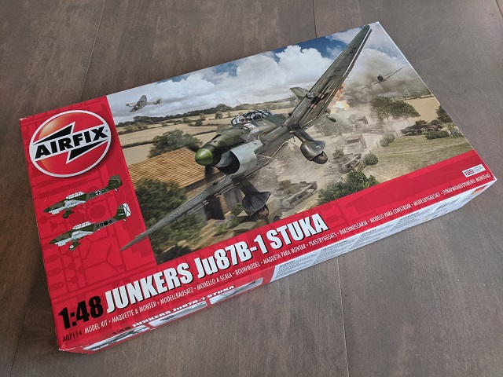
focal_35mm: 26
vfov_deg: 53.1
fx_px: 378
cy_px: 188
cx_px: 252
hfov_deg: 67.3
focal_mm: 4.67
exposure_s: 1/60
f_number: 2
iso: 370
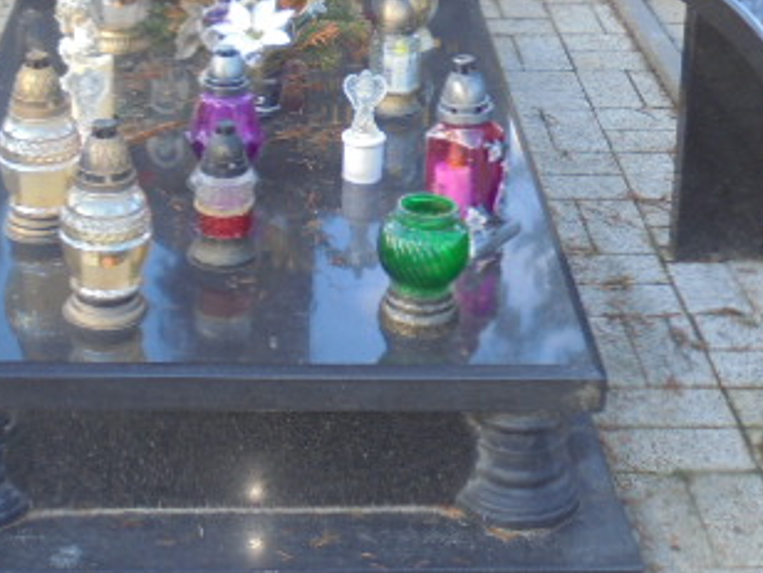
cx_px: 362
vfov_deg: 18.4
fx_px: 1741
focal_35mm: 79
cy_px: 92
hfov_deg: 24.7
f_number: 4.2
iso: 100
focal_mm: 6.9
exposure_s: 1/50
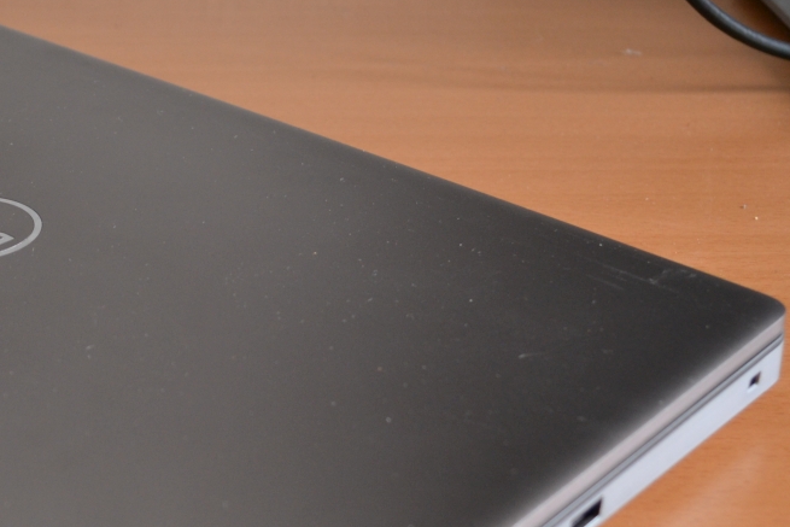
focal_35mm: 66
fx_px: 1449
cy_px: 338
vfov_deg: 20.6
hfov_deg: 29.8
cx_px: 152
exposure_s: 1/50
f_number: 3.5
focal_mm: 18
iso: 400
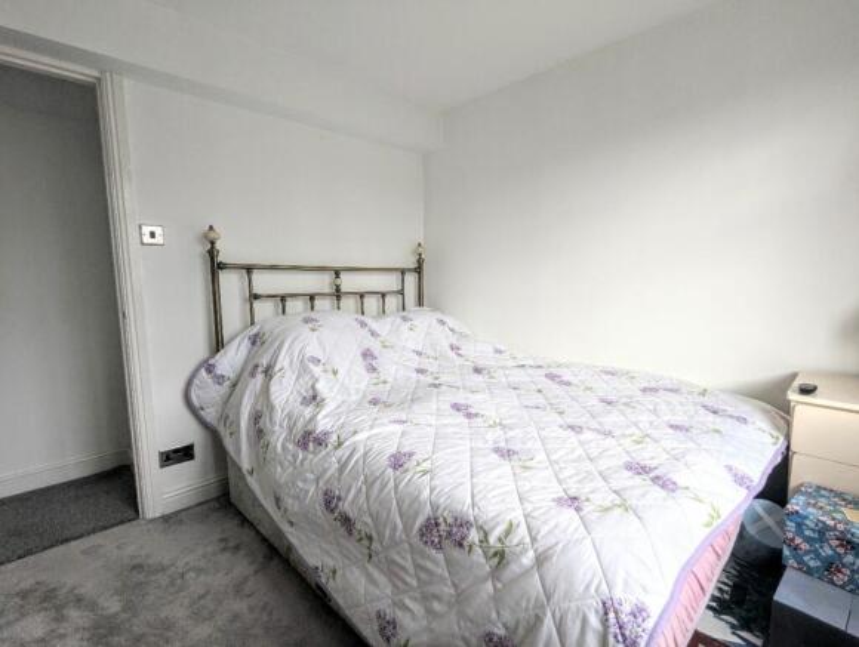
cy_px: 324
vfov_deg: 78.3
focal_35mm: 16
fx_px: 398
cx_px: 430
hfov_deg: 94.4
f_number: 2.2
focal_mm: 2.35
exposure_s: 1/66.6
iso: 89
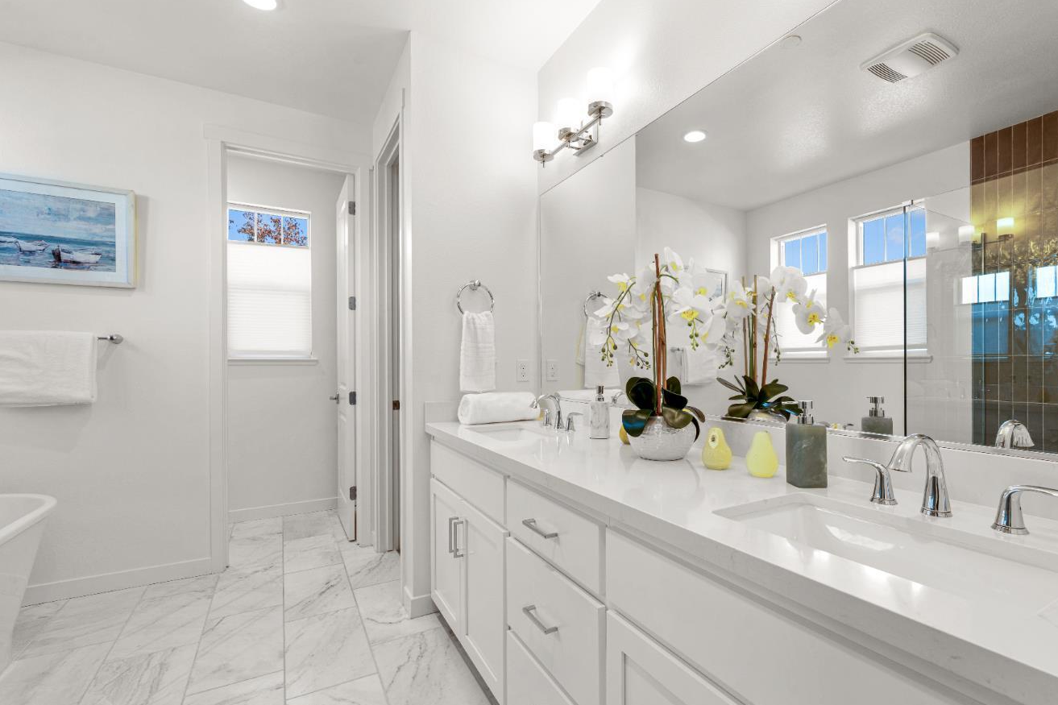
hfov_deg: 96.5
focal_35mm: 16
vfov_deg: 73.7
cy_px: 346
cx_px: 578
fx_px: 470
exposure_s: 1/4
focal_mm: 14
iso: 100
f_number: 10
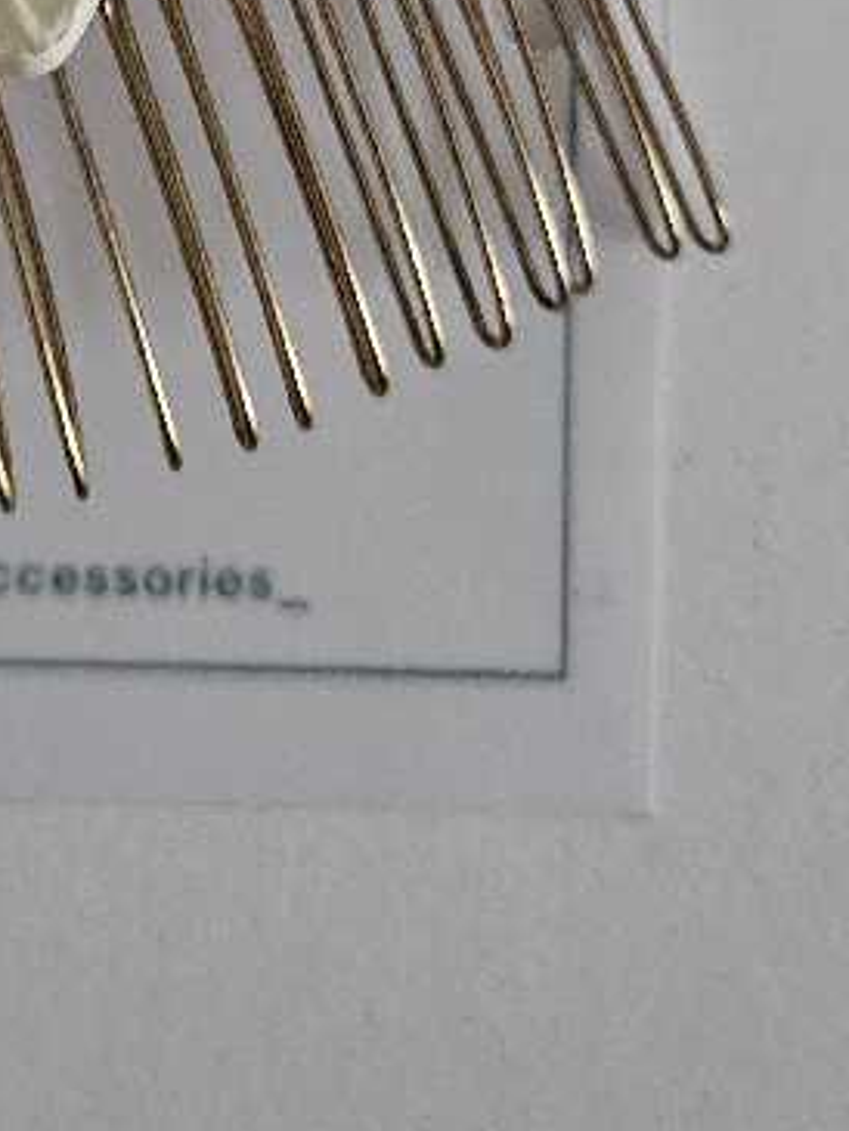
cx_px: 50
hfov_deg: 21.1
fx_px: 2222
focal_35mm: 68
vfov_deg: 26.0
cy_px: -161
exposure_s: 1/33
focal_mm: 5.4
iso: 640
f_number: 1.8
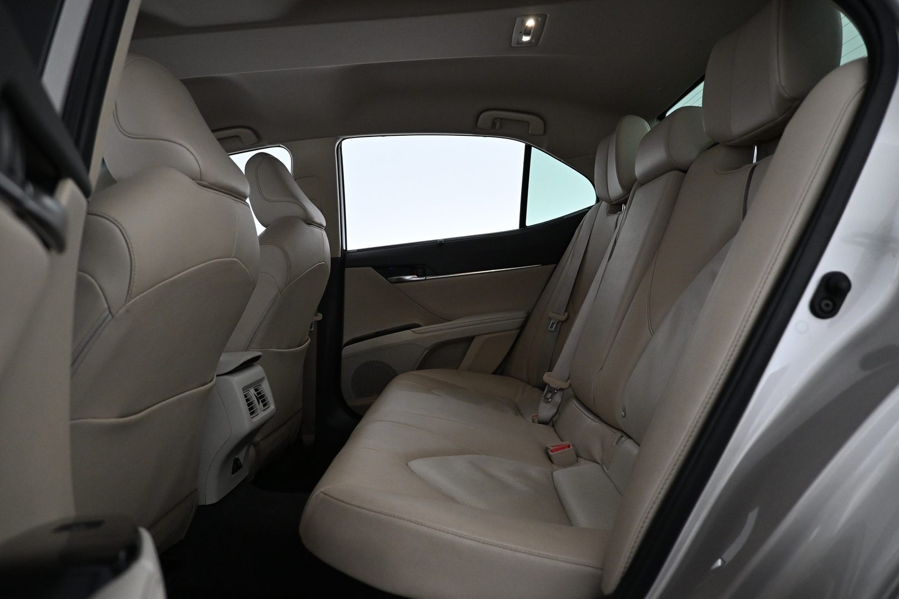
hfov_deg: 73.7
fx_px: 599
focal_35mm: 24
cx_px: 450
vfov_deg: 53.1
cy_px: 300
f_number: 3.5
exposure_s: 1/125
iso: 1800
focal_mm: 16
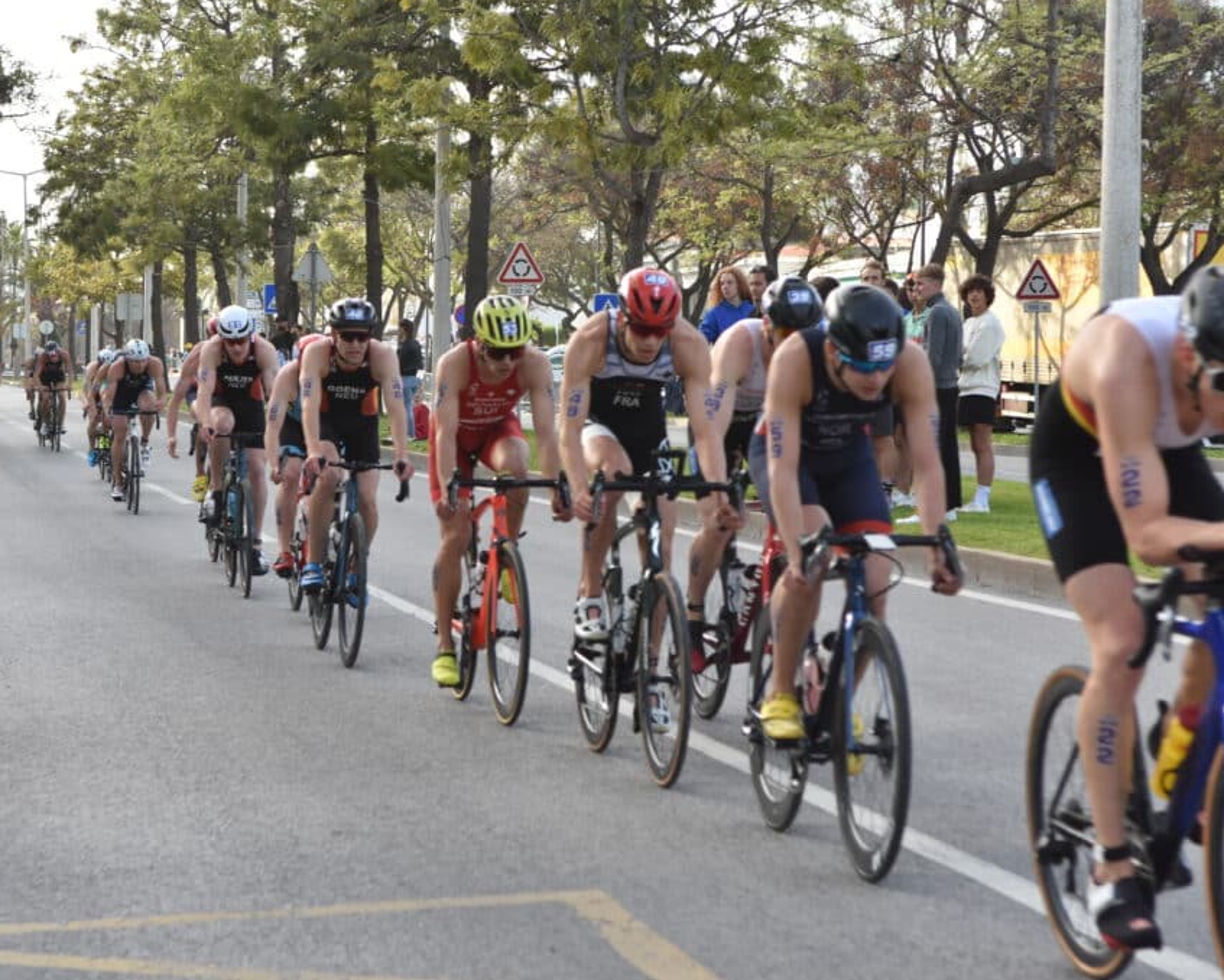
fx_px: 3390
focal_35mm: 94
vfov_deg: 16.4
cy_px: 489
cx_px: 519
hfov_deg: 20.5
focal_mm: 55
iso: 400
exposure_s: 1/640
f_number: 4.5
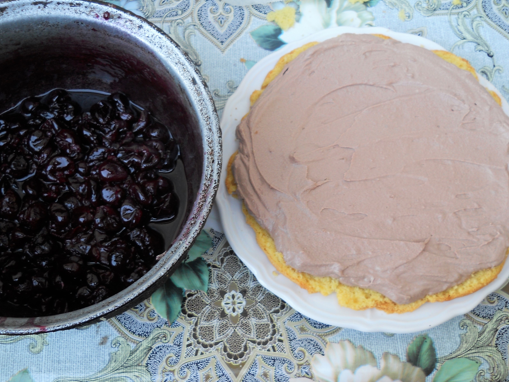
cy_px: 189
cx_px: 251
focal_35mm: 42
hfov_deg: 44.8
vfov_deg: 34.4
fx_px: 618
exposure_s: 1/30
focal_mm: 6.72
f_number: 3.1
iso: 100
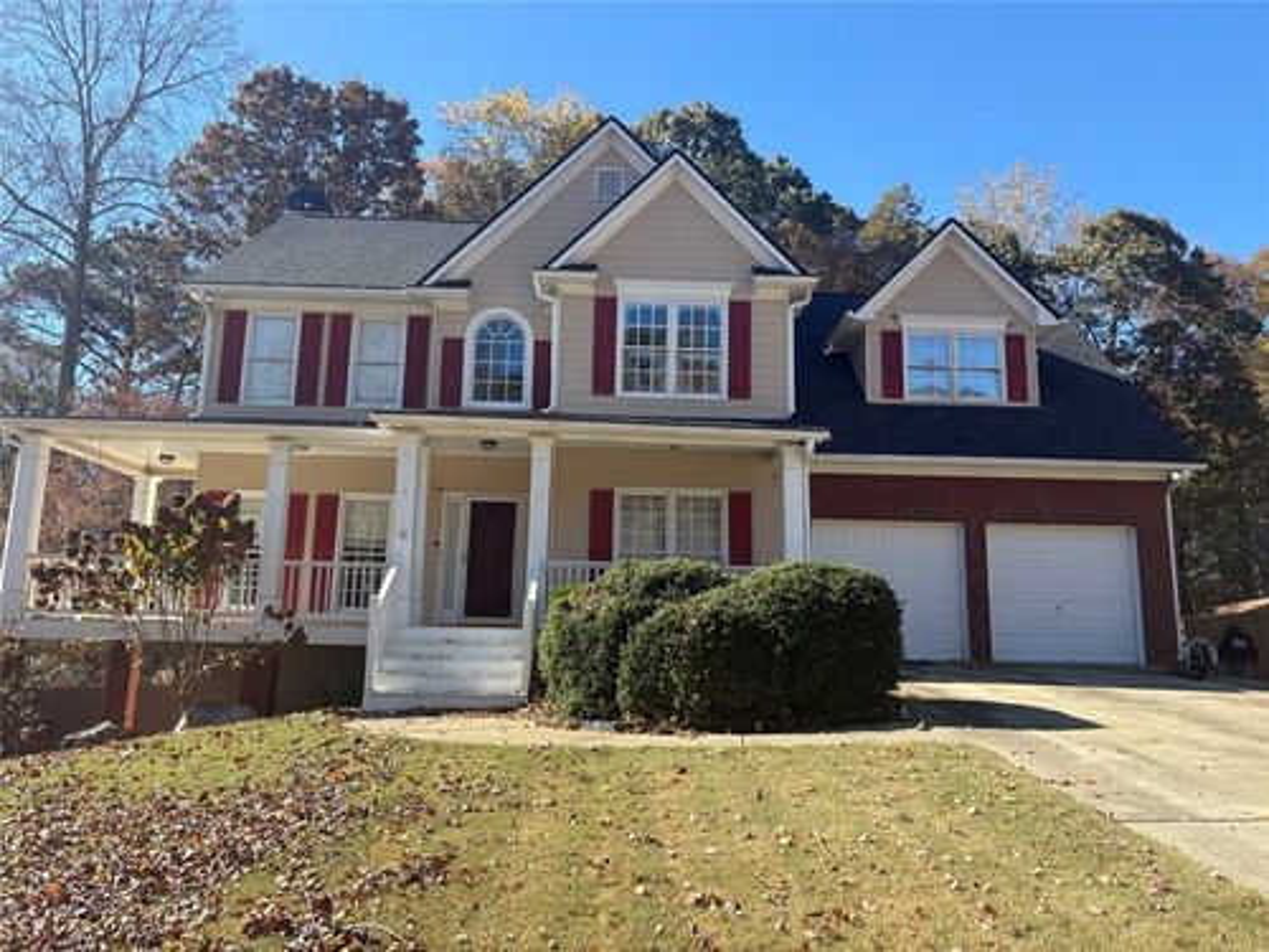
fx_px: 953
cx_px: 634
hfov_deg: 67.3
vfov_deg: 53.1
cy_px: 476
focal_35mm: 26
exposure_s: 1/1337
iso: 50
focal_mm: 5.96
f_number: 1.6
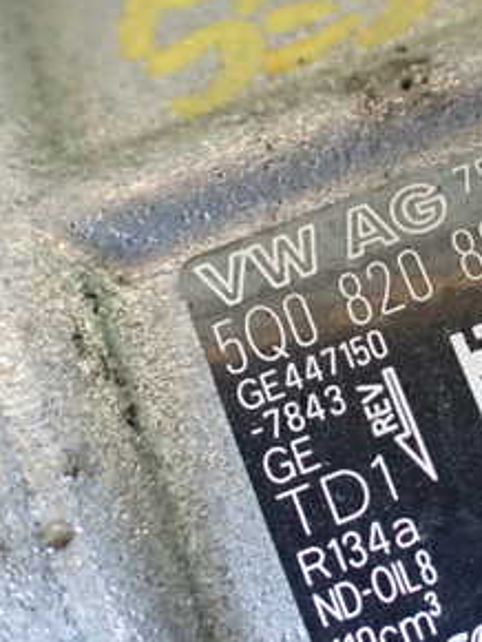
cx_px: 482
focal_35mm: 62
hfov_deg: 22.8
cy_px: 348
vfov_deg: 31.2
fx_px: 1149
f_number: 2.3
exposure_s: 1/30
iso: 800
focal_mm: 5.4
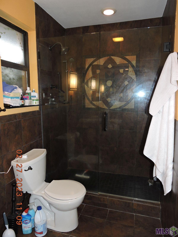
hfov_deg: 56.8
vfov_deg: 71.6
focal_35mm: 24
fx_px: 165
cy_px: 118
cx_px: 89
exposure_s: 1/30
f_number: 3.3
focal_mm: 4.3
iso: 200
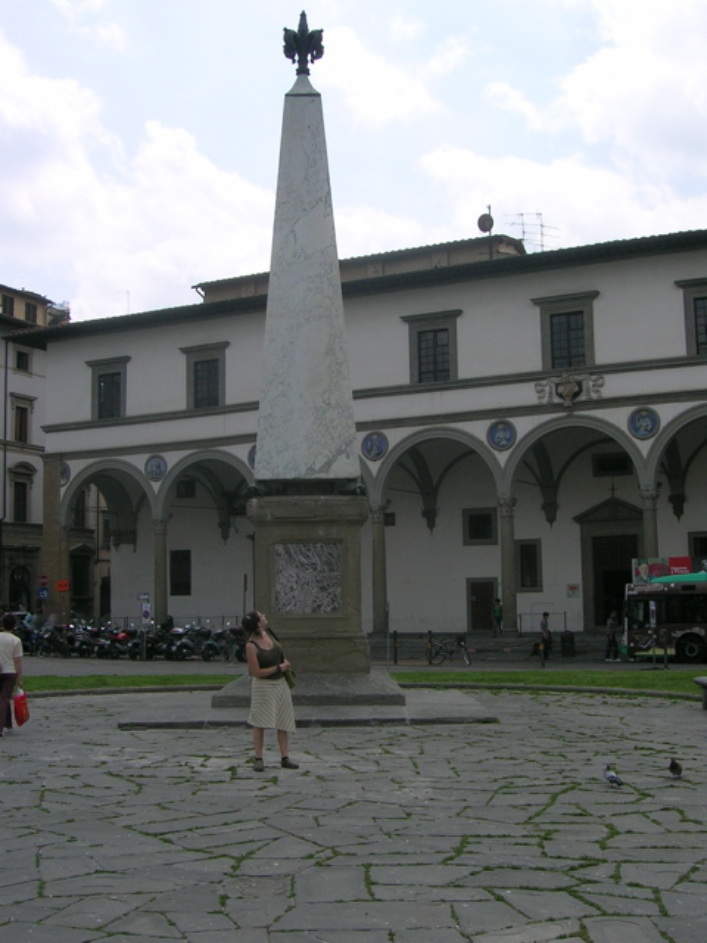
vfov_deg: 42.9
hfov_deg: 32.9
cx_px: 354
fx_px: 1198
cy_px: 472
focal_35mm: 44
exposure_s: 1/506
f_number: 5.1
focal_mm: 6.7
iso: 50
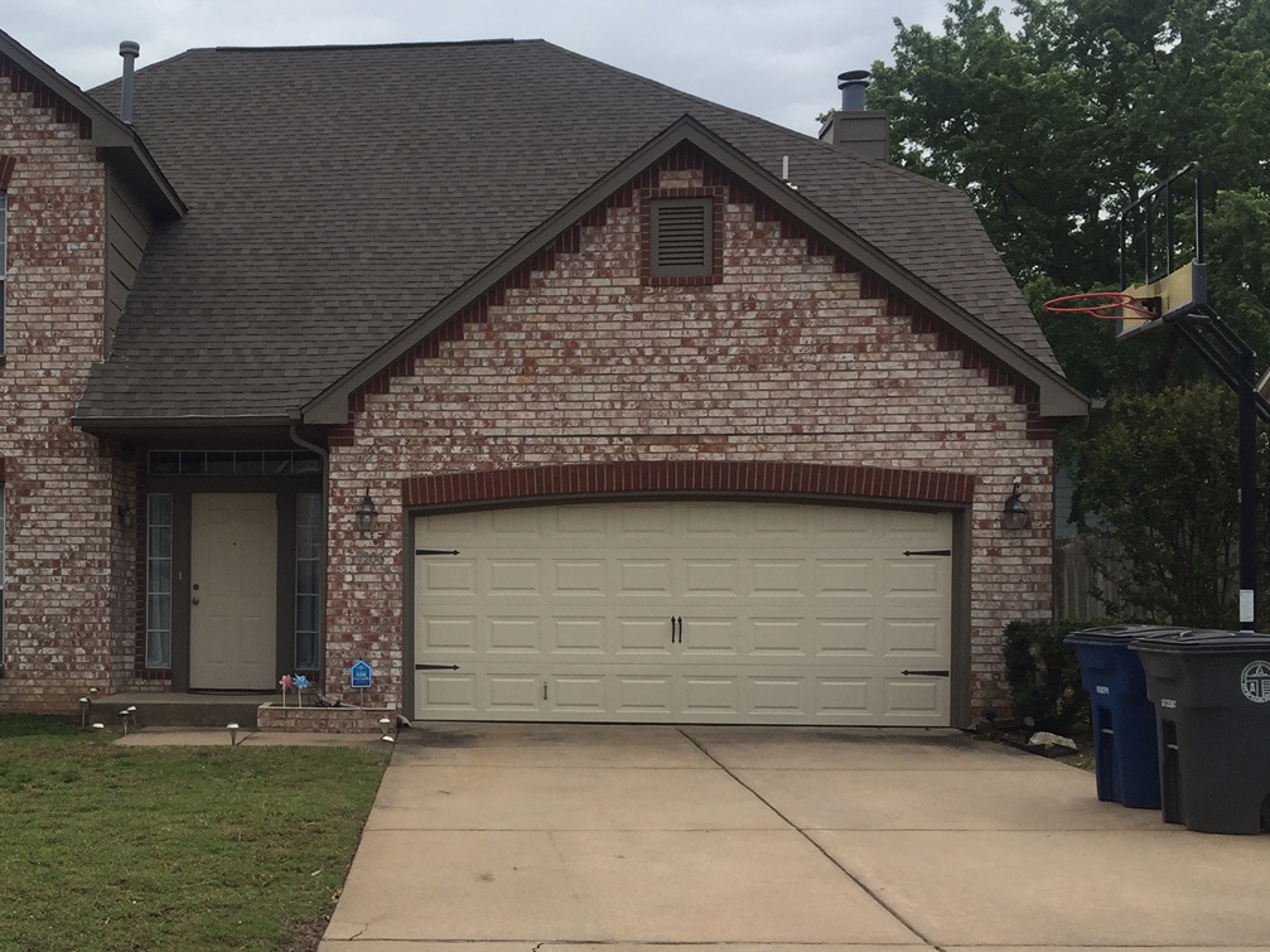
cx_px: 279
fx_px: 1724
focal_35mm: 47
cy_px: 607
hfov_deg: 39.1
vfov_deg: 30.7
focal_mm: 4.15
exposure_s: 1/2326
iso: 32
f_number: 2.2
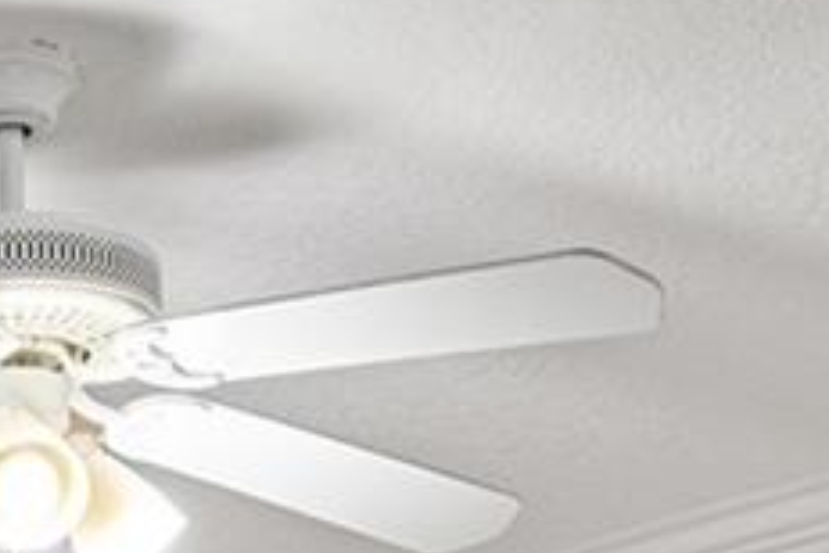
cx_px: -86
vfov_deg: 10.2
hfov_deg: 16.8
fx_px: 2717
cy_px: 1286
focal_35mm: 118
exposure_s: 1/1.67
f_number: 8
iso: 500
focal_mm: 17
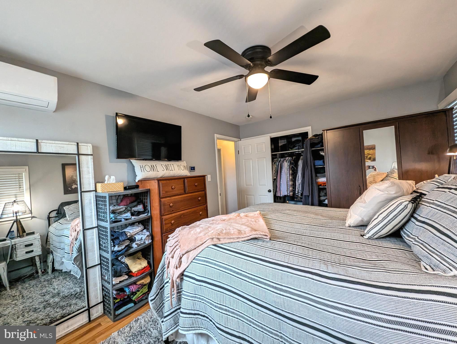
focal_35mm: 13
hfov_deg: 106.1
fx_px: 172
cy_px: 172
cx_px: 228
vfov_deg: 90.1
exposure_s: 1/40
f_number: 2.2
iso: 175
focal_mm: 1.95
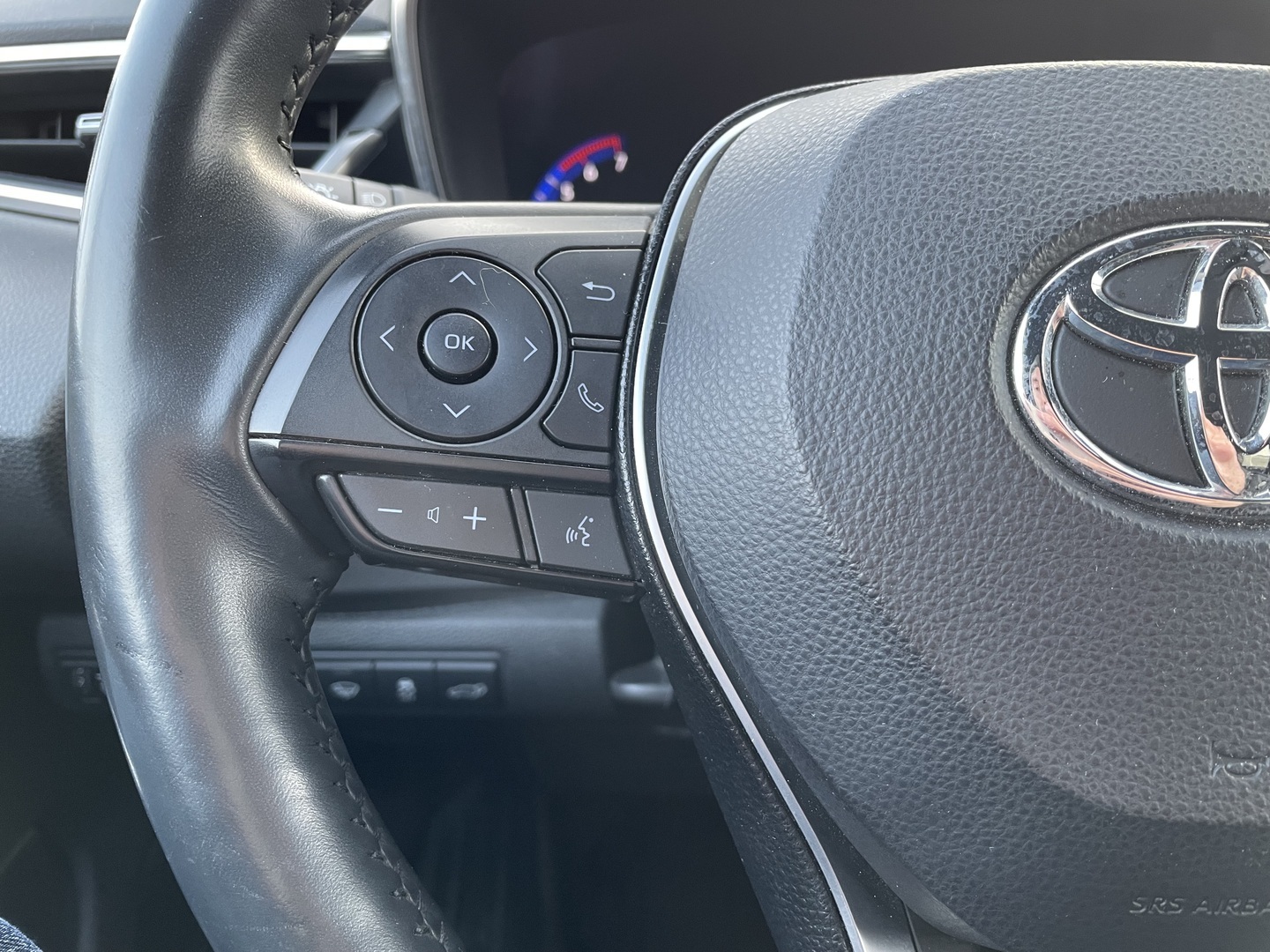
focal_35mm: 26
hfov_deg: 67.3
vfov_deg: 53.1
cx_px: 635
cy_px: 476
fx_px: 954
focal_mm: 4.2
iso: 125
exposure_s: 1/60
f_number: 1.6
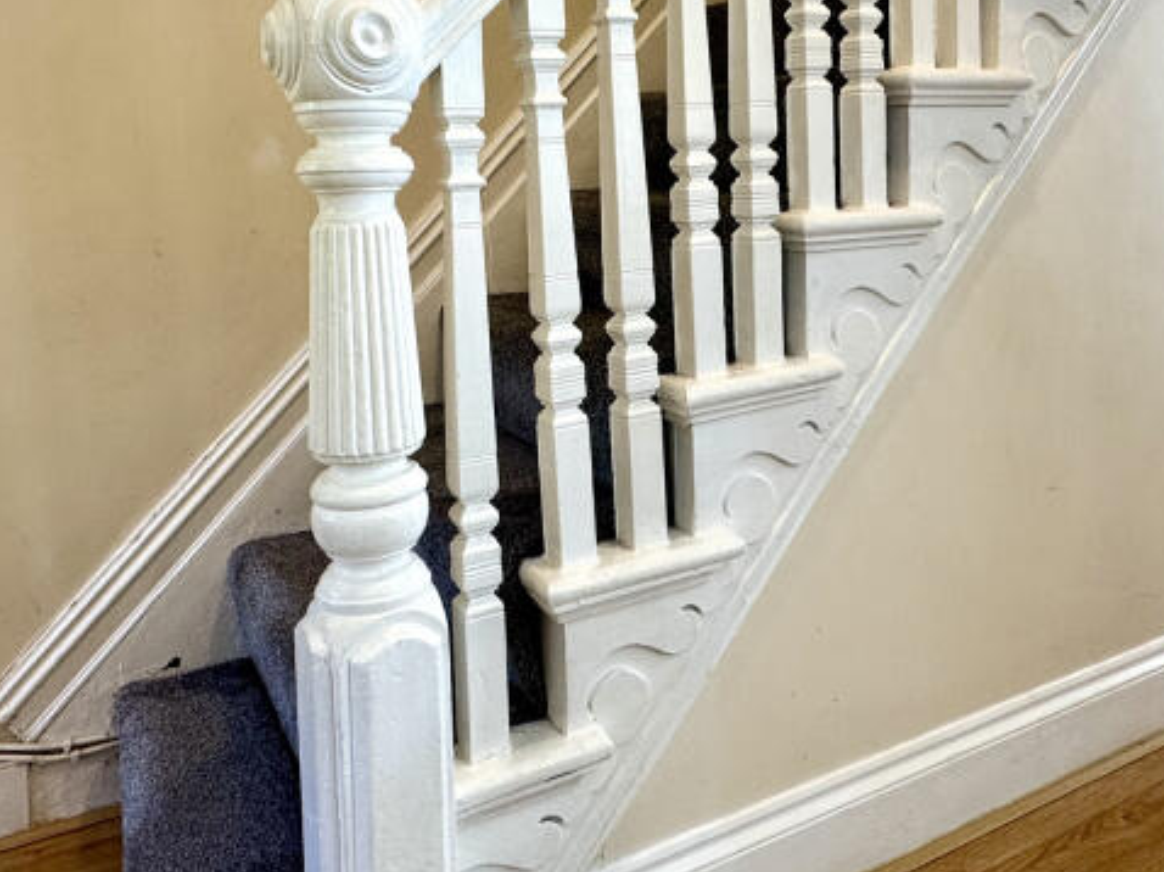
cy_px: 214
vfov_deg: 45.1
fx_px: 1008
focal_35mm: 30
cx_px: 655
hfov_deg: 59.8
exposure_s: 1/100
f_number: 2.2
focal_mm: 2.22
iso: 200
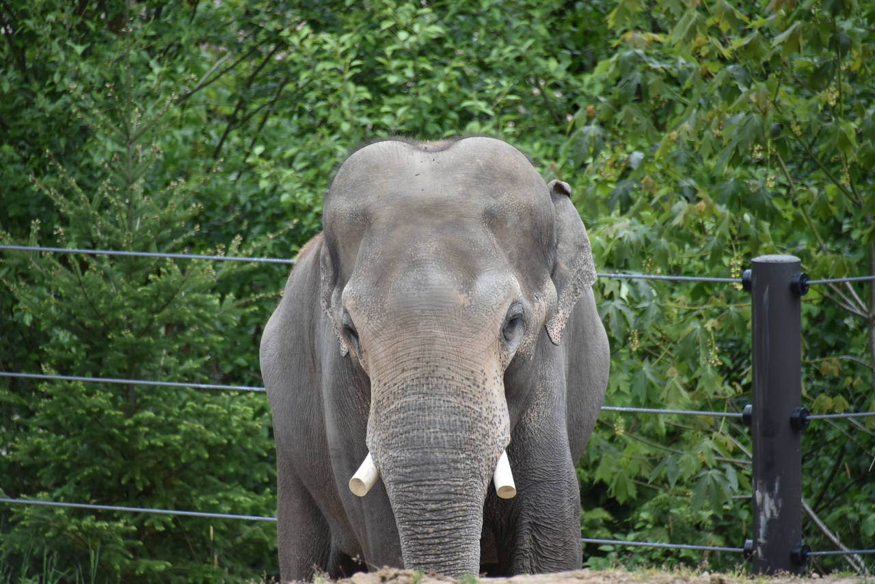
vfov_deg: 4.6
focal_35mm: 300
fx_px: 7293
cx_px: 438
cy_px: 292
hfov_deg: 6.9
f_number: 5.6
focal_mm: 300
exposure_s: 1/640
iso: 560
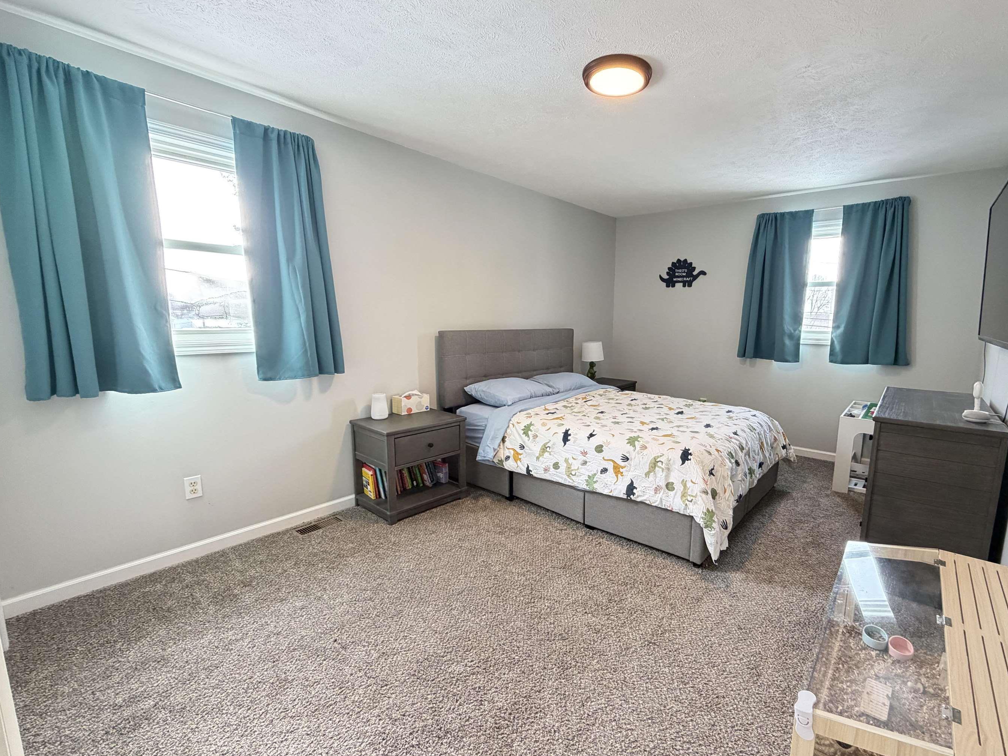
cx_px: 573
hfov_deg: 93.9
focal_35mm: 16
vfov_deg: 78.1
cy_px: 388
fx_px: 466
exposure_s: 1/60
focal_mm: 2.22
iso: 320
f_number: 2.2
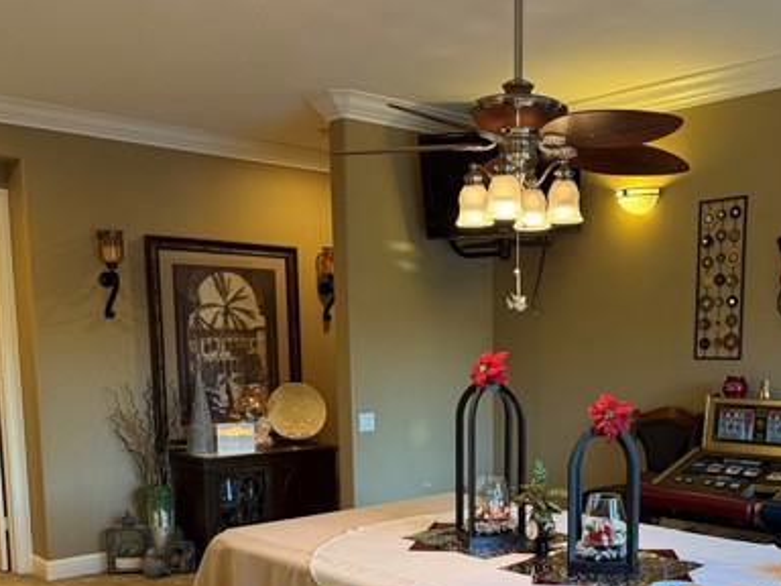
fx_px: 902
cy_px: 452
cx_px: 513
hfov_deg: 46.2
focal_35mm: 40
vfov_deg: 35.0
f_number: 1.78
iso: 200
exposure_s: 1/60
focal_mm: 6.76
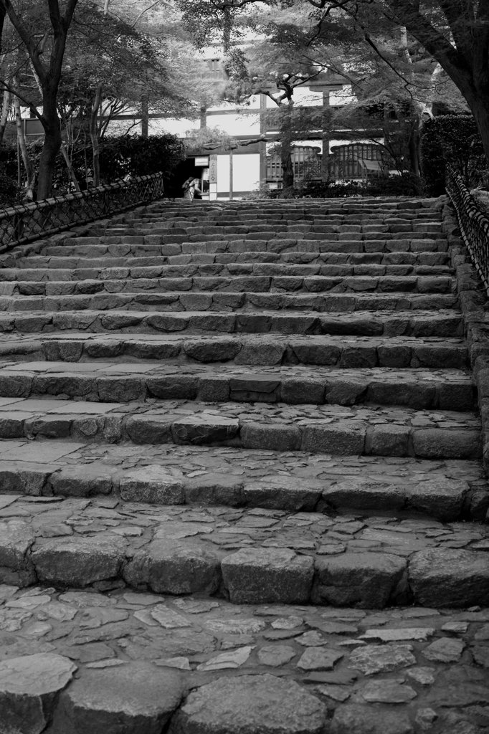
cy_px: 367
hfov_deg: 29.8
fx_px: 917
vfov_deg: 43.6
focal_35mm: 45
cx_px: 244
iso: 200
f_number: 3.2
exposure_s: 1/60
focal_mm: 30
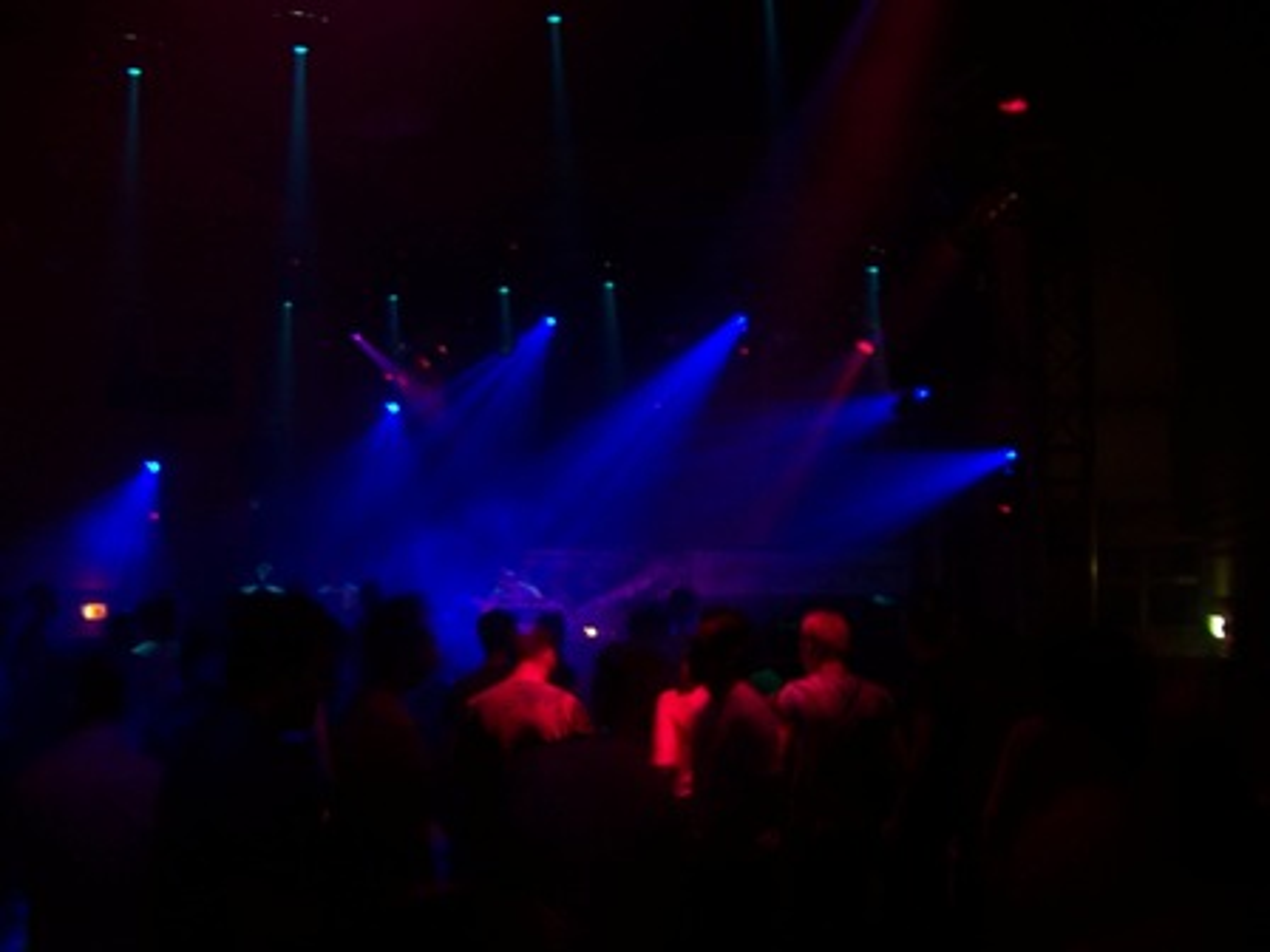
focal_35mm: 36
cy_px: 476
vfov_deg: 39.7
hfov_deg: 51.4
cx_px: 635
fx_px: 1321
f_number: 3
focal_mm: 6
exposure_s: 1/2
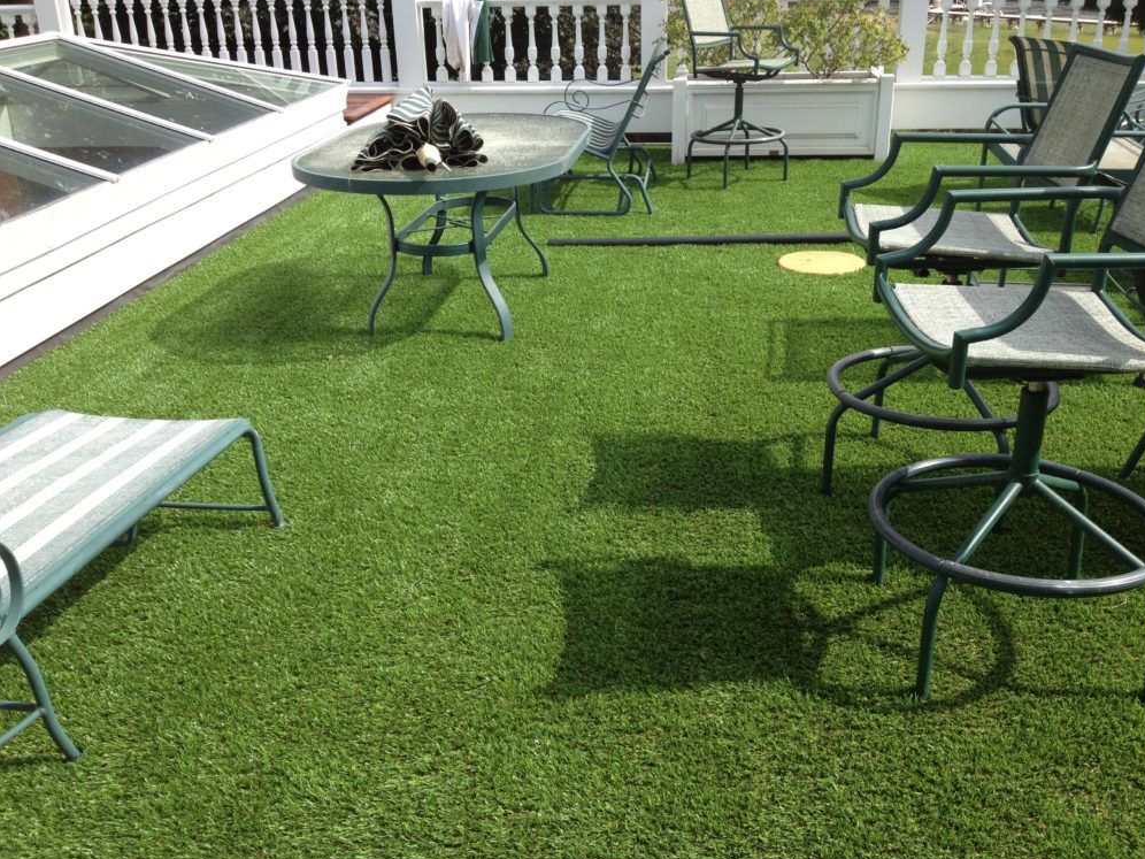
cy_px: 423
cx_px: 587
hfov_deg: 51.3
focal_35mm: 36
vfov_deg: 39.7
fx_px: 1191
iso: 80
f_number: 2.4
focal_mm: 4.28
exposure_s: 1/1126
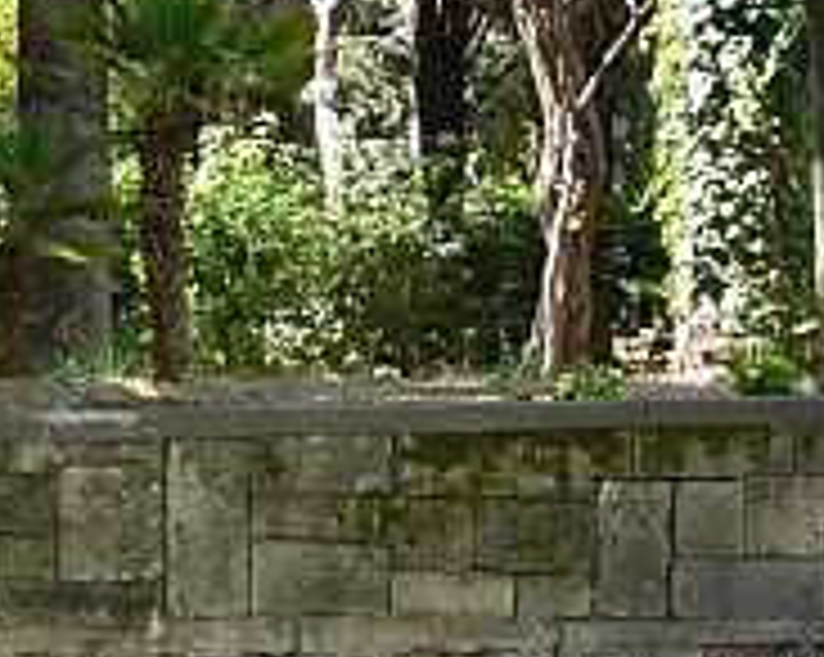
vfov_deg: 9.1
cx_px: 194
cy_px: 641
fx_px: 4093
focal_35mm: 168
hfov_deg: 11.5
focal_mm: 12.2
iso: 160
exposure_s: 1/200
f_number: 3.8
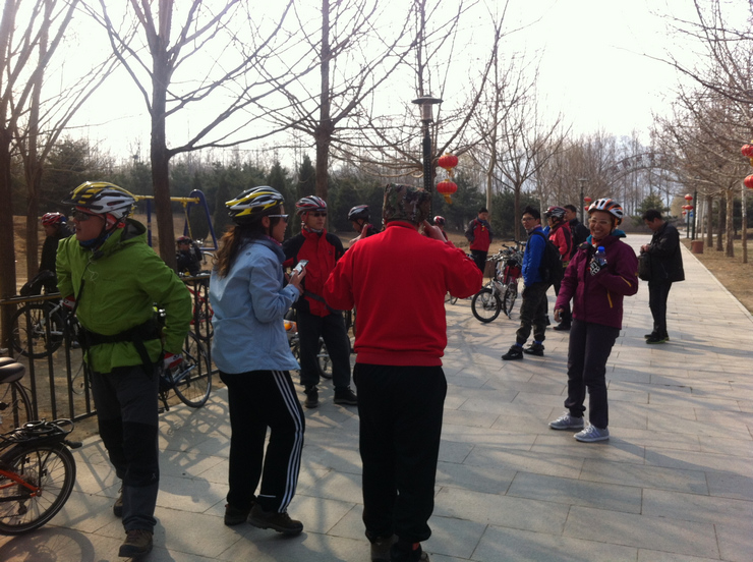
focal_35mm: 35
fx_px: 760
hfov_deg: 52.7
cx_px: 376
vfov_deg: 40.6
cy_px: 281
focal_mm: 3.85
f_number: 2.8
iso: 80
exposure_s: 1/670
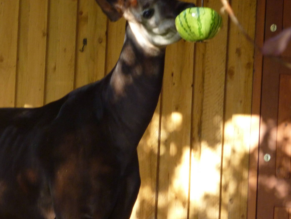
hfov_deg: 8.6
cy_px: 97
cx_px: 150
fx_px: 1942
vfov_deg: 6.4
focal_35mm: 231
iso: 400
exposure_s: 1/100
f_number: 5.9
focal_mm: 36
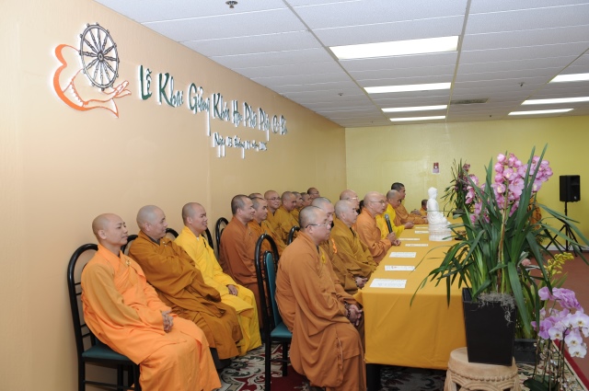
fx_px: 523
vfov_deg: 41.0
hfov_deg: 58.8
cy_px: 196
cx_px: 294
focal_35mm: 32
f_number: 5
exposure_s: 1/40
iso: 400
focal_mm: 32
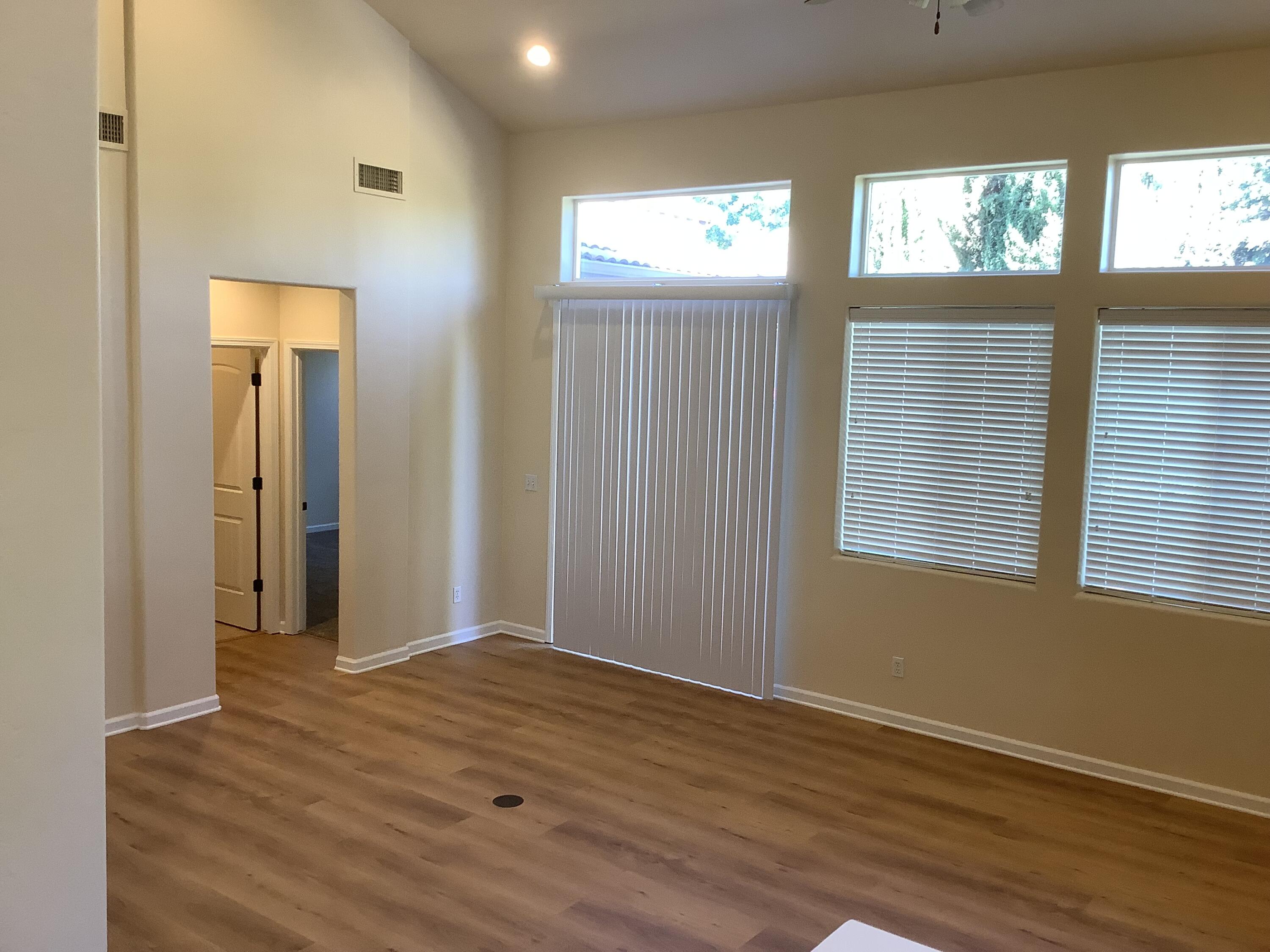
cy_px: 476
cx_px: 635
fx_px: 1137
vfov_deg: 45.4
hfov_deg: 58.4
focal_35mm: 31
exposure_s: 1/60
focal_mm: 3.3
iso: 64
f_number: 2.4
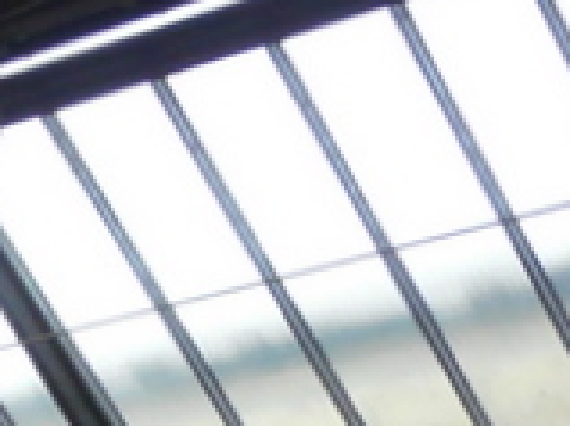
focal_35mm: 201
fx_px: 3307
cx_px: -667
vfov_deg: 6.7
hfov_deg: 9.1
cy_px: 1242
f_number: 2.8
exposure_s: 1/100
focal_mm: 5.3
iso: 100
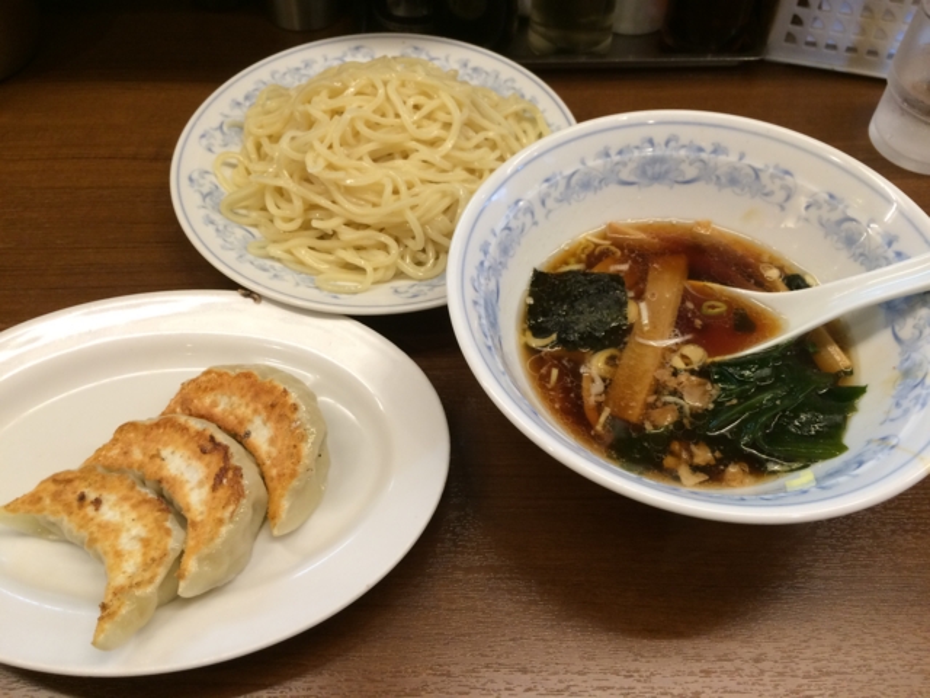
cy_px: 349
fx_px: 779
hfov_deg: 61.7
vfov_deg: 48.2
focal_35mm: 29
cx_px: 465
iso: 64
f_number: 2.2
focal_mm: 4.15
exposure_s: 1/33
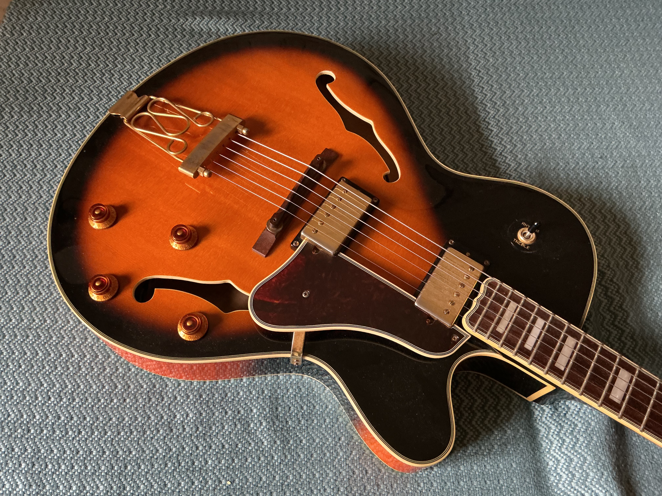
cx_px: 331
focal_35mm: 29
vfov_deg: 48.2
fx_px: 555
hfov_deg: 61.7
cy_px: 248
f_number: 1.8
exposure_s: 1/30
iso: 250
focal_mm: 3
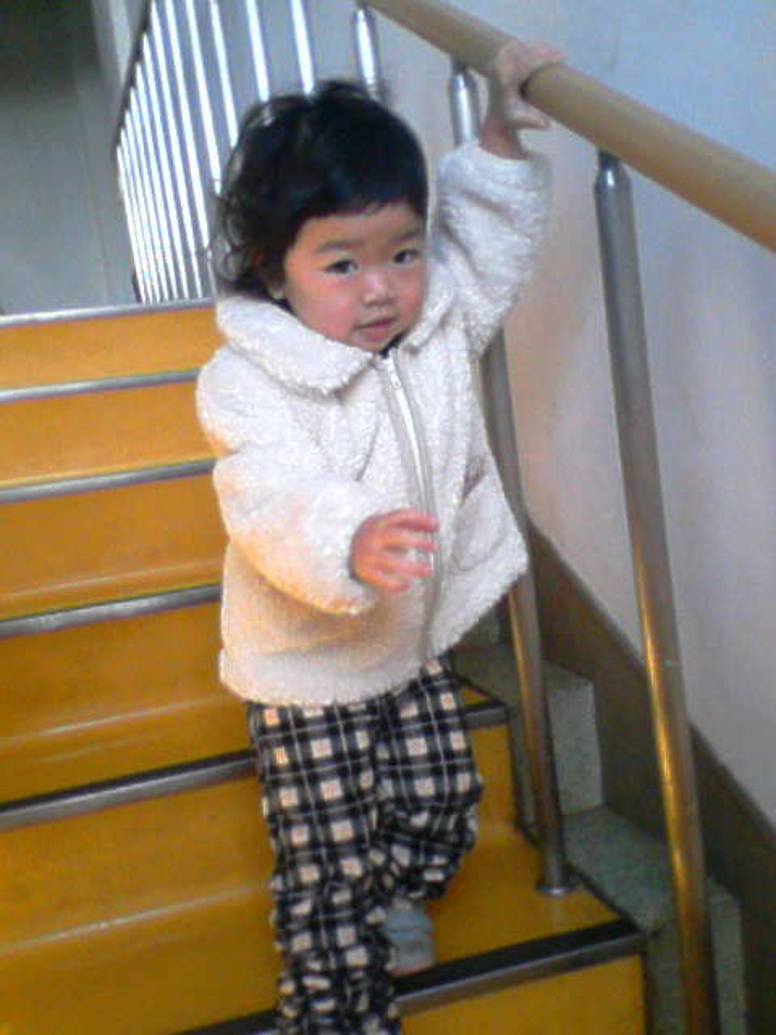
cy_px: 518
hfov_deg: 48.2
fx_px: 867
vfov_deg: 61.7
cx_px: 388
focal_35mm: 29
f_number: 2.8
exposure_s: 1/167
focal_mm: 1.5
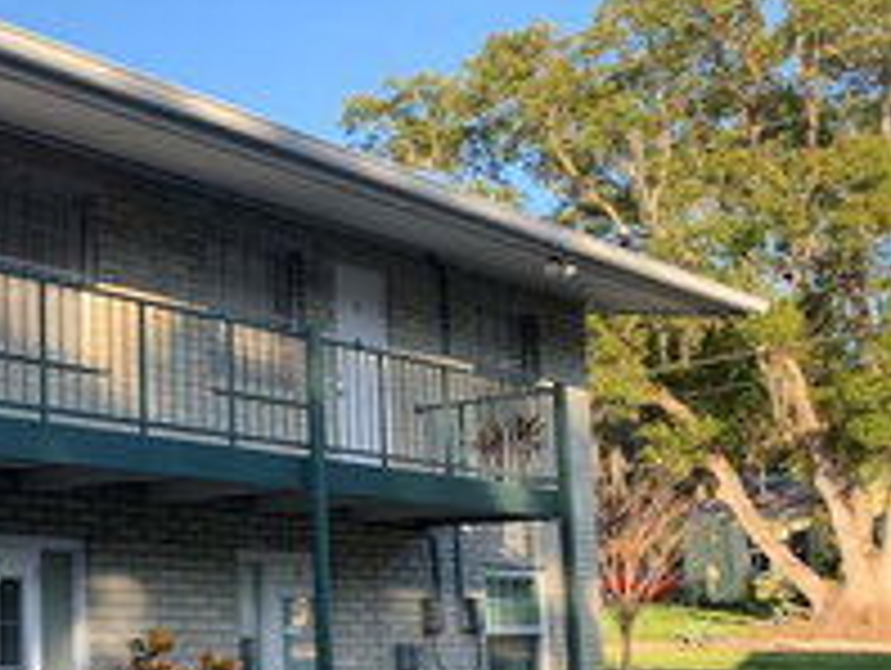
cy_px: 481
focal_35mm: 56
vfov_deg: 25.9
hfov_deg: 30.9
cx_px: -65
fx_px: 1443
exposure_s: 1/485
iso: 25
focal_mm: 4.25
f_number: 1.8
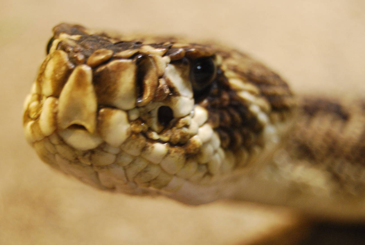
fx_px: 1032
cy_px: 123
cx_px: 173
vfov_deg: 13.5
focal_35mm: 102
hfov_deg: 20.1
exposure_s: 1/30
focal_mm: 55
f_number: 5.6
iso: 1100
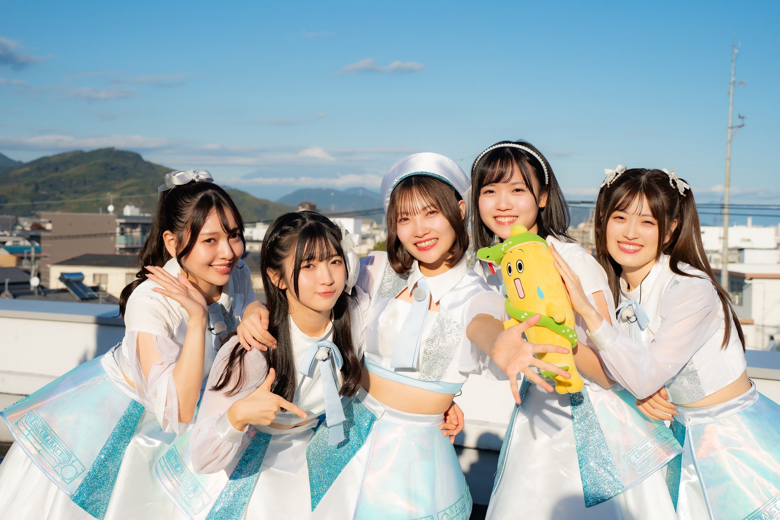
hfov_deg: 37.5
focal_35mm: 53
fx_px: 1148
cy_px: 260
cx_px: 390
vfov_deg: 25.5
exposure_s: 1/1600
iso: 400
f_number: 8
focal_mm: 53
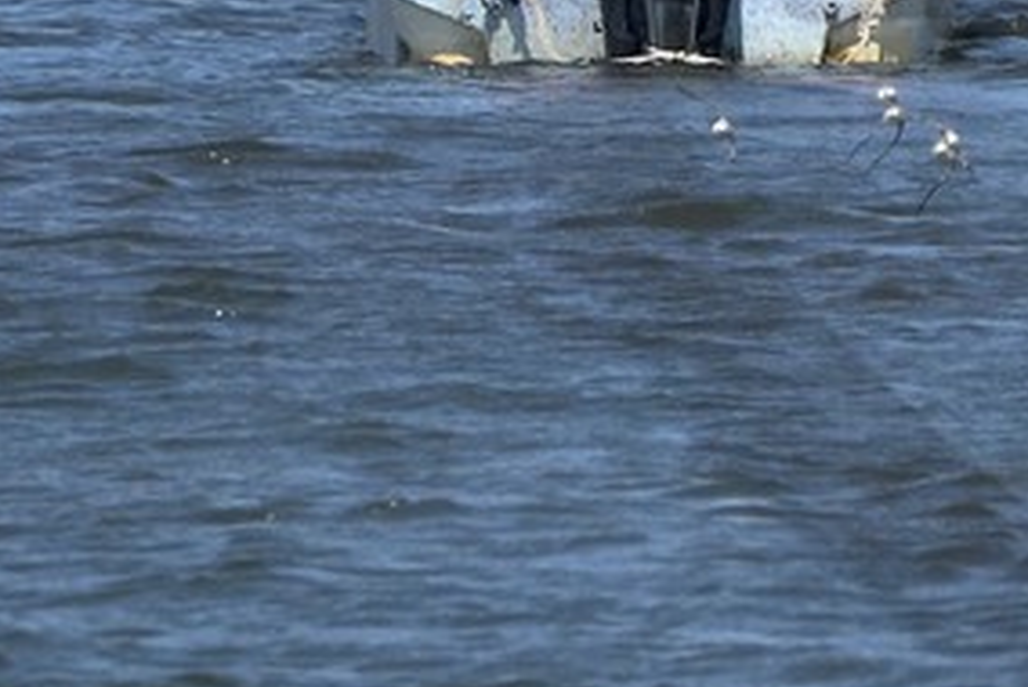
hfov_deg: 1.8
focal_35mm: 1125
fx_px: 32157
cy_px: -571
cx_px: 1810
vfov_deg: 1.2
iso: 200
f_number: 14
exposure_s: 1/400
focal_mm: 200
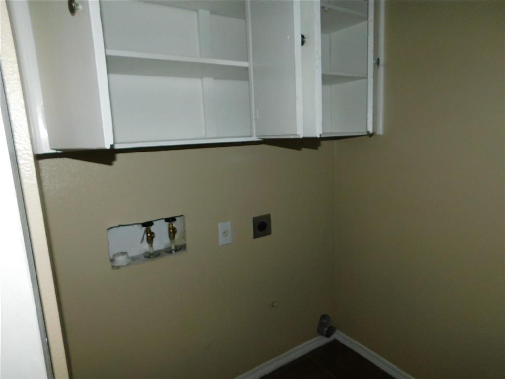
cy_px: 190
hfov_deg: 73.9
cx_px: 252
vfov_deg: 58.9
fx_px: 336
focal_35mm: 23
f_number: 3
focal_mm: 4
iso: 200
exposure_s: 1/30
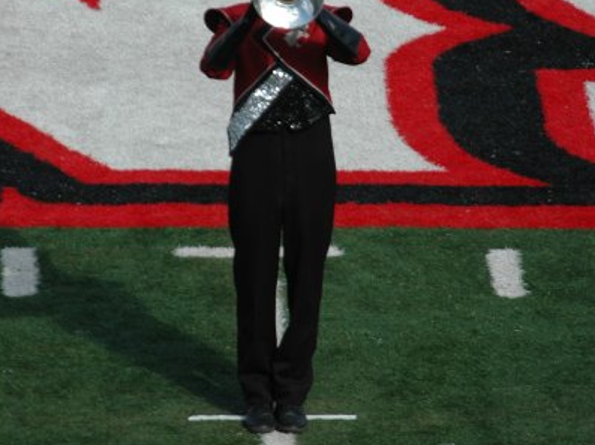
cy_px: 171
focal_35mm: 872
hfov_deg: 2.3
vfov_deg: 1.7
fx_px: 14975
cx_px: 298
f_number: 5.6
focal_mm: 400
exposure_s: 1/1000
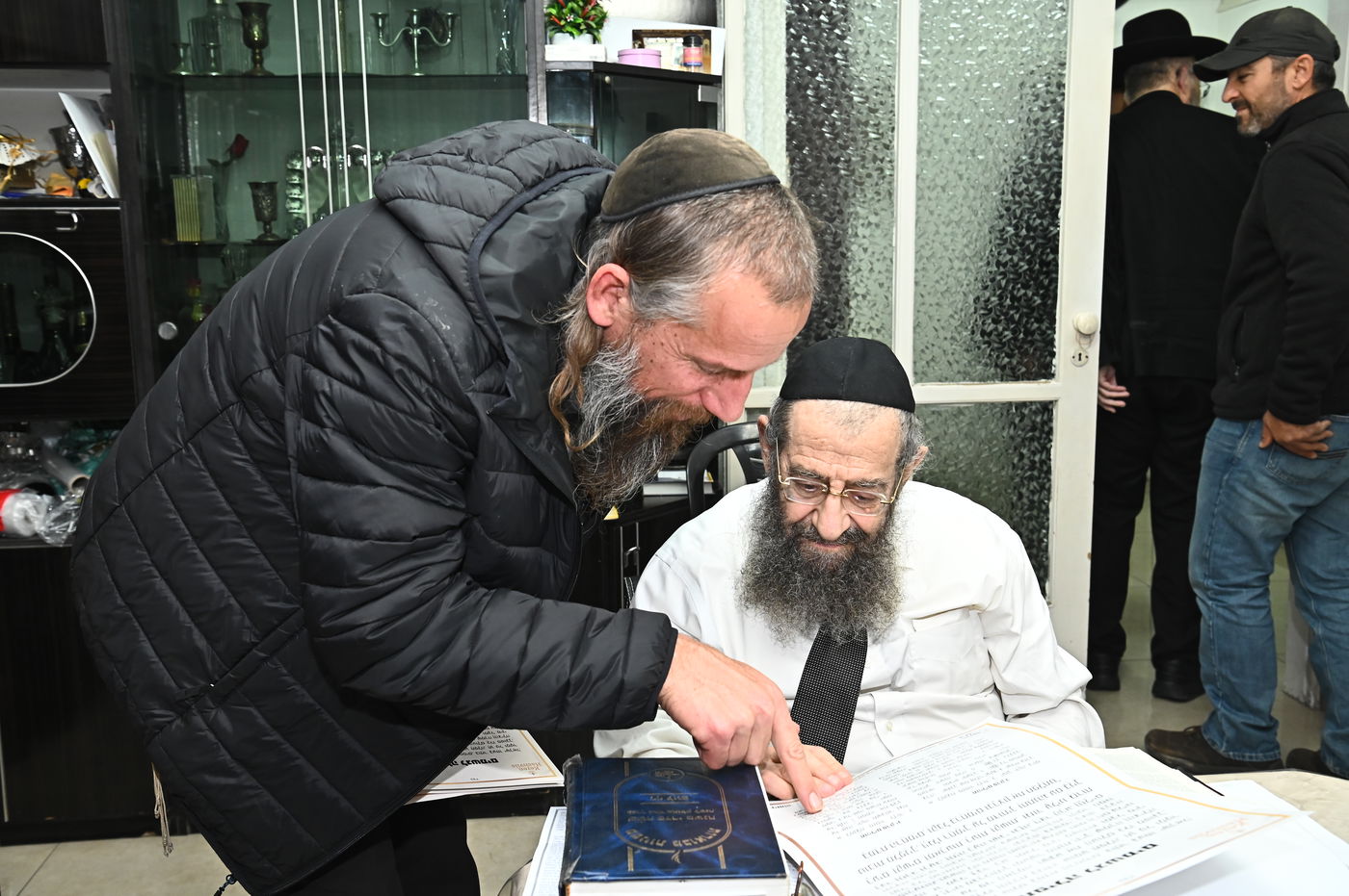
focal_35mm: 38
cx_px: 674
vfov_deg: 35.0
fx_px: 1423
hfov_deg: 50.7
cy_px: 448
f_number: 7.1
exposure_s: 1/200
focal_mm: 38
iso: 2000
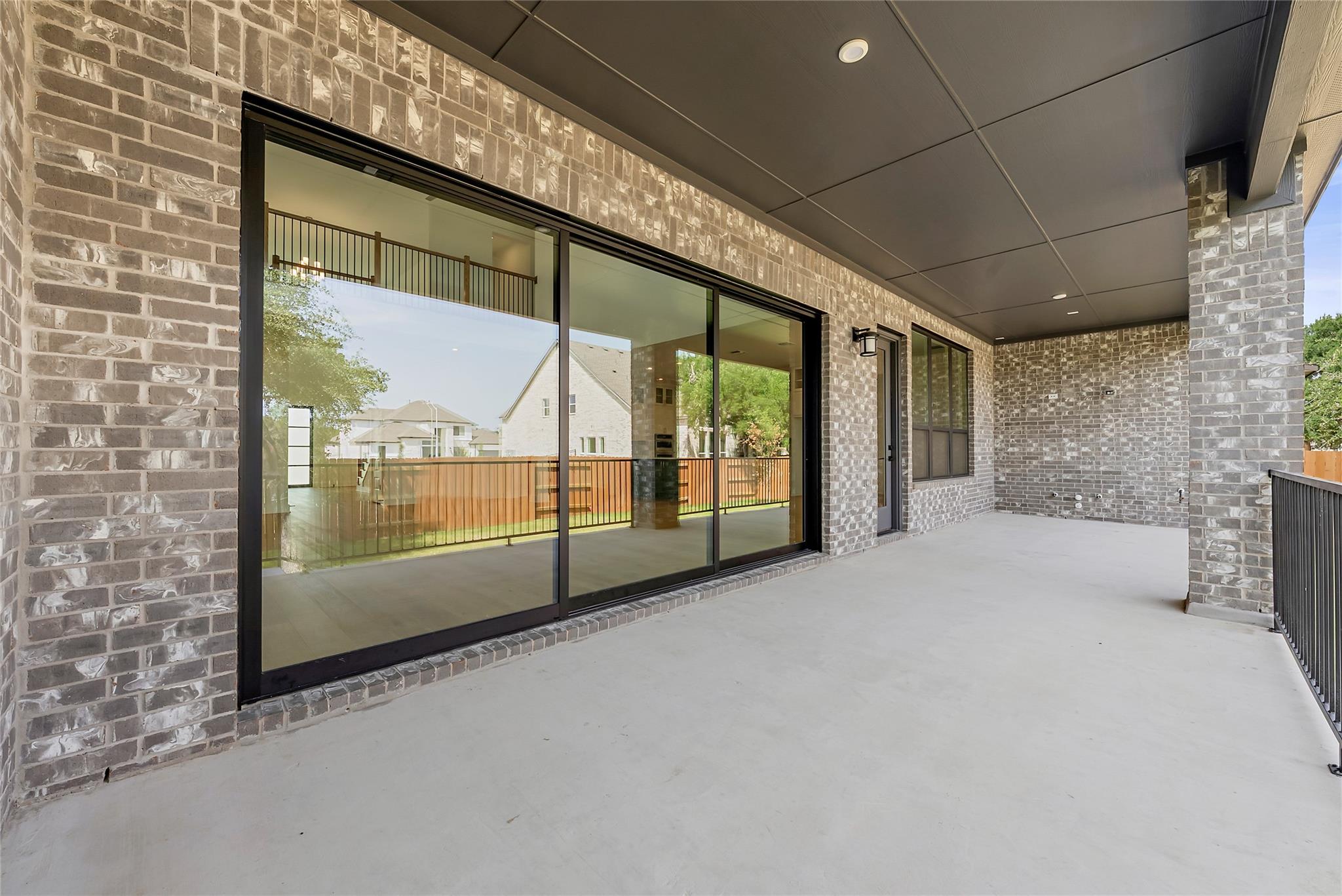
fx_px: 522
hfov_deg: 104.2
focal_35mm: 14
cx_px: 671
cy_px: 448
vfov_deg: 81.3
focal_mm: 14
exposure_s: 1/13
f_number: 11
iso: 160
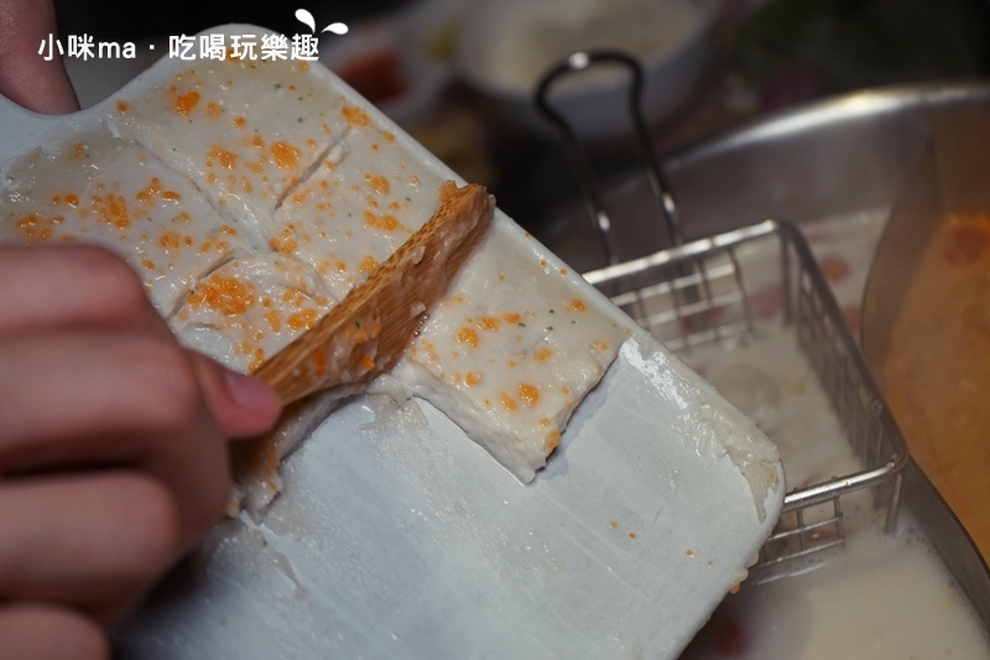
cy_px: 330
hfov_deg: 33.9
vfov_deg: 23.0
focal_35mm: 59
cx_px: 495
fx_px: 1622
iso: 400
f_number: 5
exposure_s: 1/60
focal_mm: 59
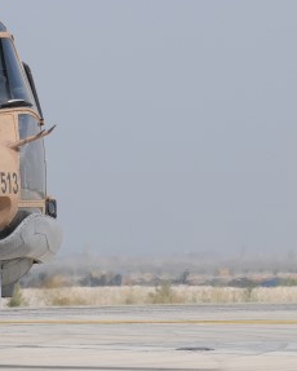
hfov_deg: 2.5
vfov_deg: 3.1
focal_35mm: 626
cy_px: 59
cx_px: -178
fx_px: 6871
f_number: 8
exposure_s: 1/1000
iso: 320
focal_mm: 160
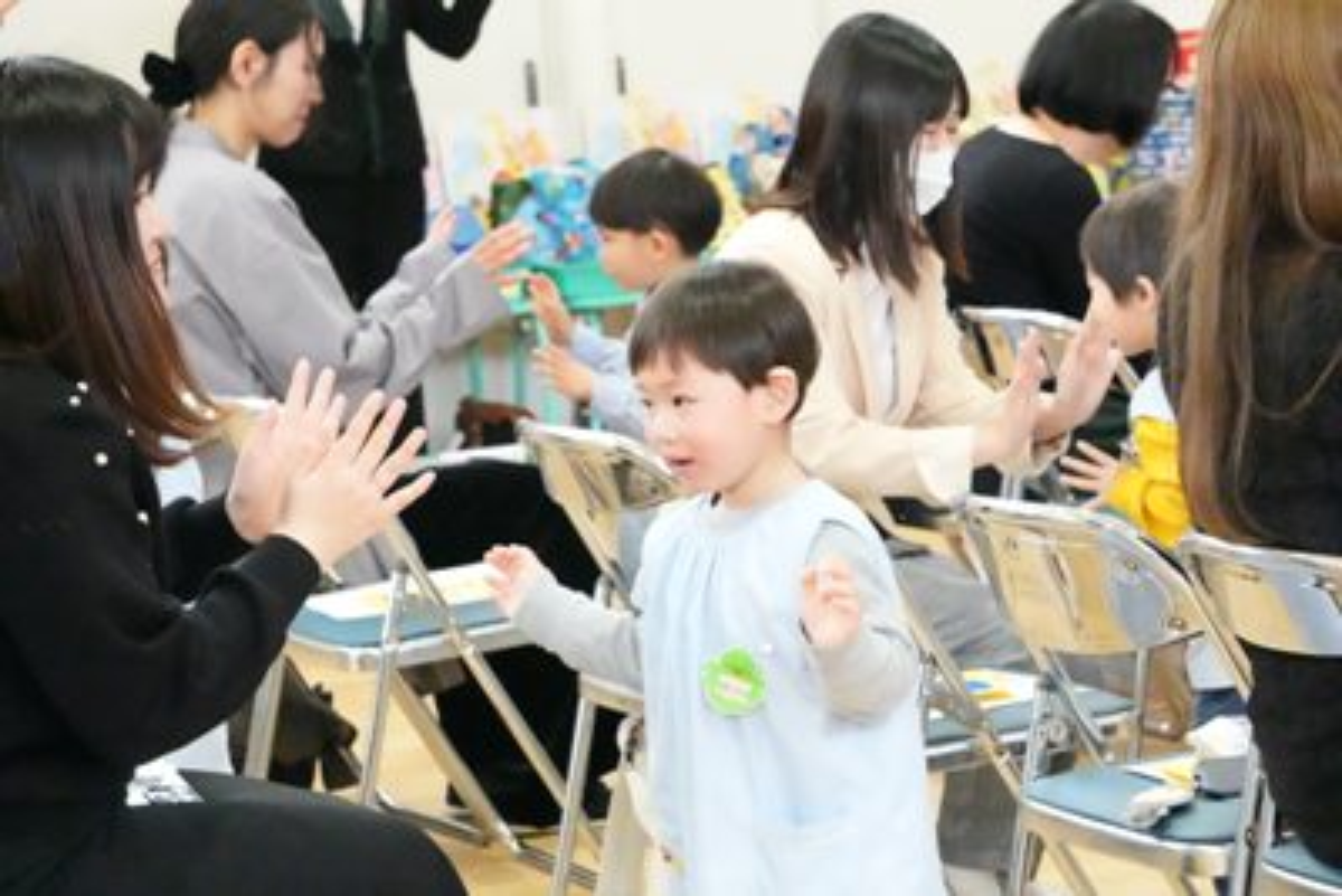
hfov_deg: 16.3
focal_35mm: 126
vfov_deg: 10.9
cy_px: 448
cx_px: 671
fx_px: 4698
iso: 32000
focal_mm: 84
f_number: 8
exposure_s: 1/825
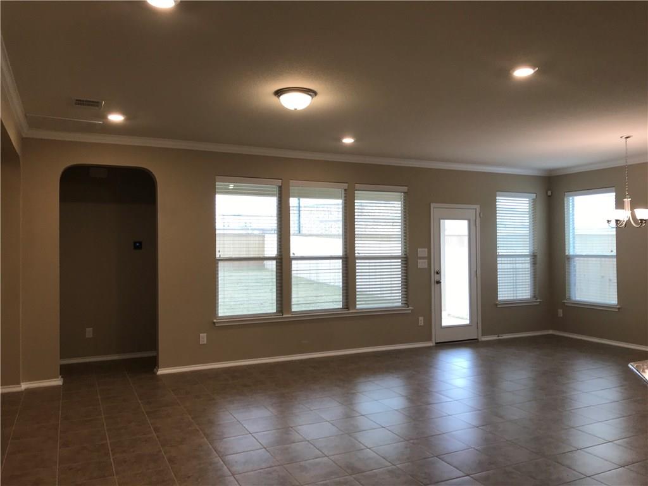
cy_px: 243
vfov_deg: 49.7
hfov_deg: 63.4
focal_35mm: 28
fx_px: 524
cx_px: 324
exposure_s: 1/60
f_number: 1.8
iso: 32
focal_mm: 3.99
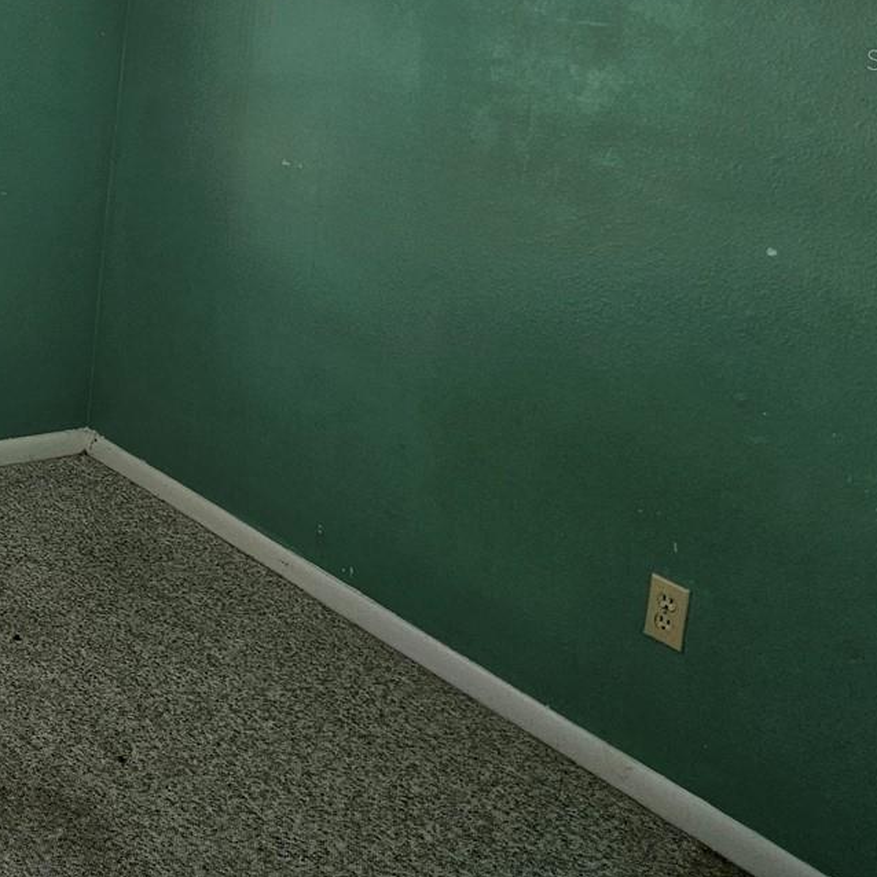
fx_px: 1462
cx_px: -103
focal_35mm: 51
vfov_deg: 31.5
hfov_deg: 29.8
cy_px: 59
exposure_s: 1/120
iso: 100
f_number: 1.7
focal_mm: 6.3
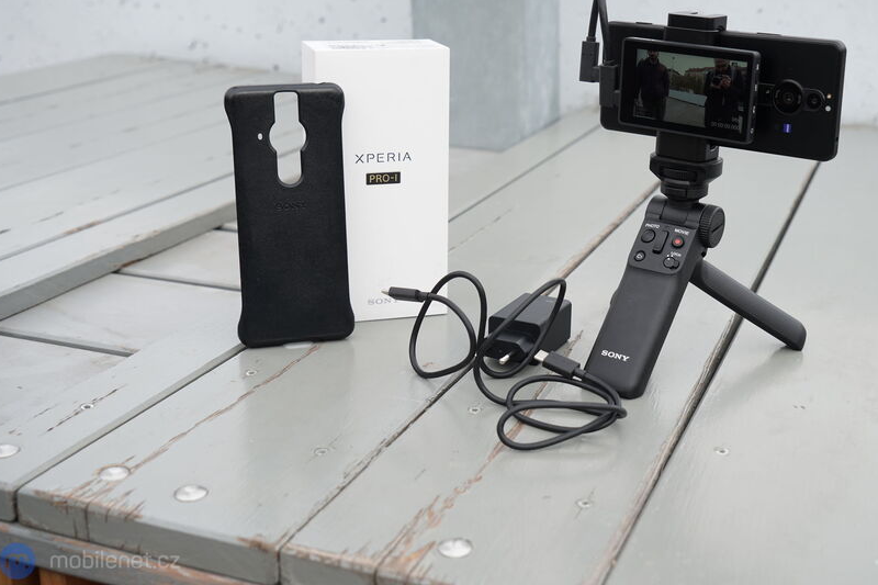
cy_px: 243
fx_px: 1170
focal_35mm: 48
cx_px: 511
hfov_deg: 41.0
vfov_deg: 28.0
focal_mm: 40
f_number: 5.6
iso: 100
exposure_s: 1/125
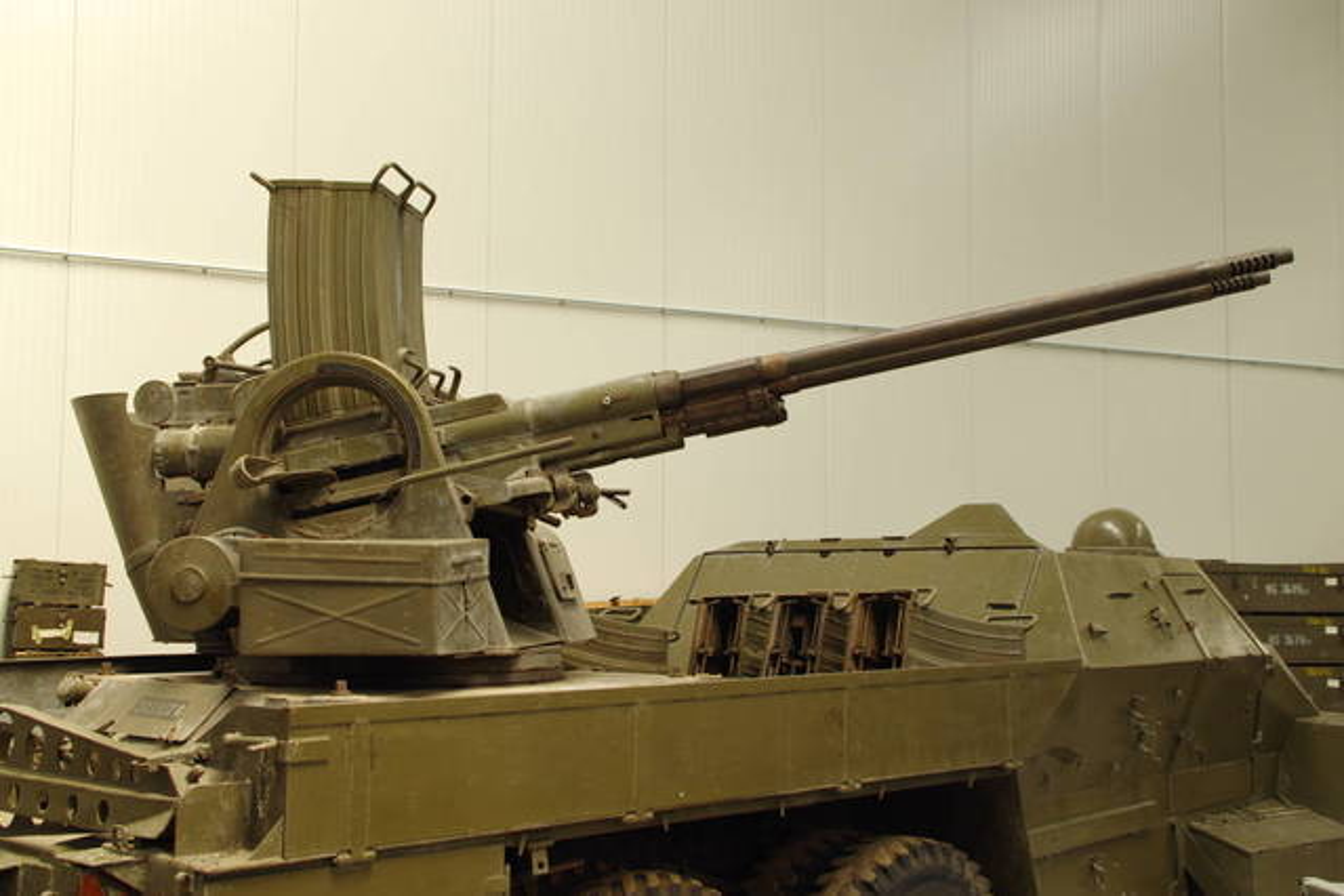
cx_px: 672
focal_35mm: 42
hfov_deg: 46.4
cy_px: 448
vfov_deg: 31.9
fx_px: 1568
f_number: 8
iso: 800
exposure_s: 1/60
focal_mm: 28
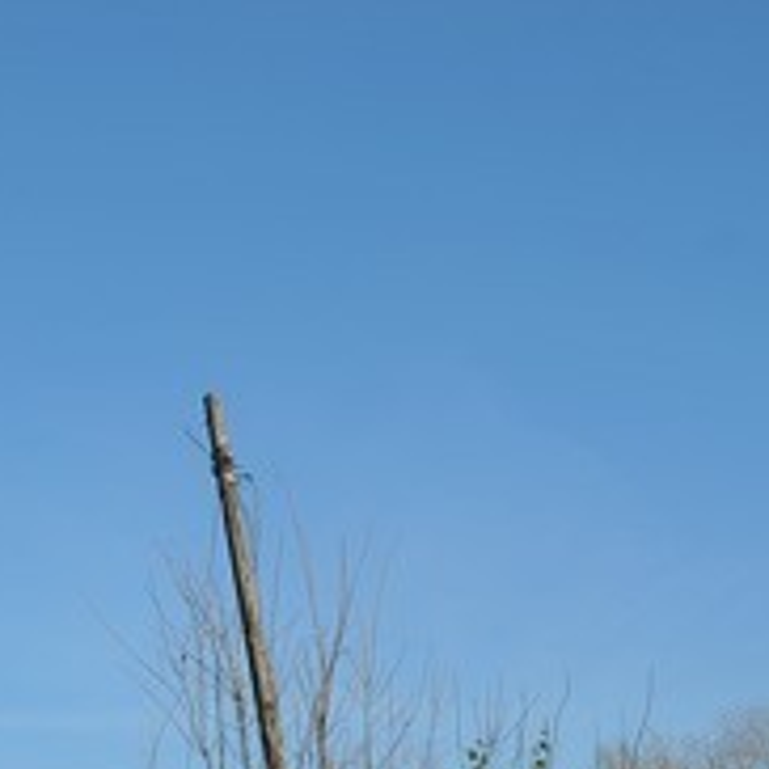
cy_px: 471
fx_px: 2111
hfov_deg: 19.4
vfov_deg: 20.6
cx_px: -156
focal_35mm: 84
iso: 200
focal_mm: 20
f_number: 7.1
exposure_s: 1/640
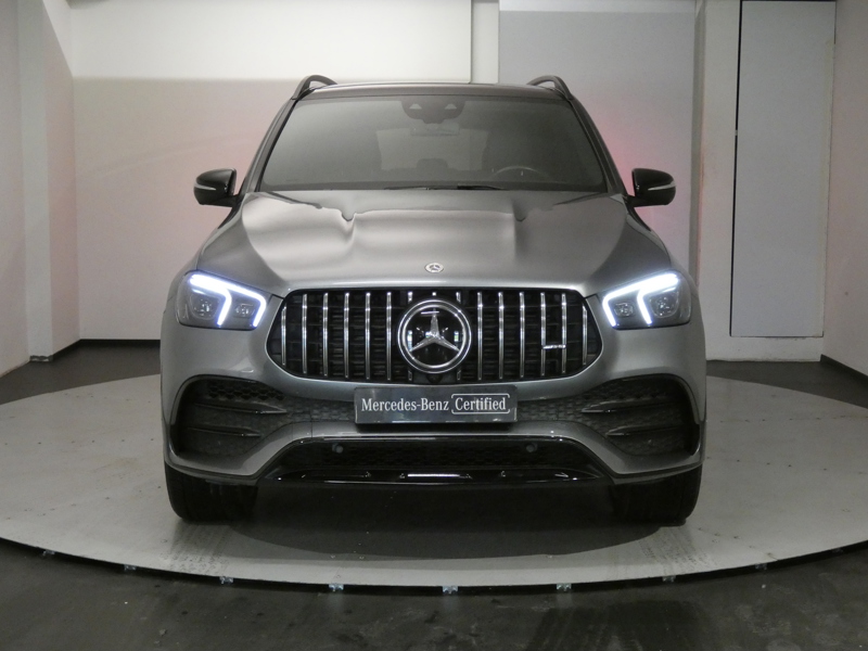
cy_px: 326
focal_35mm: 53
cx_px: 434
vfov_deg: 27.5
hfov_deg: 36.2
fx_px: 1329
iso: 1000
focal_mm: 9.5
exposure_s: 1/80
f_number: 3.9
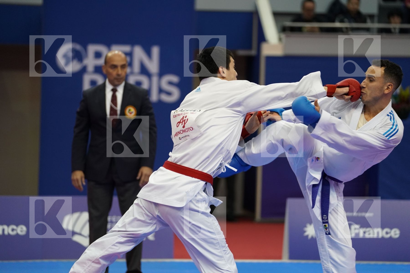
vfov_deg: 9.3
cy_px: 136
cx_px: 205
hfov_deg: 14.0
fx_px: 1674
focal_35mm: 147
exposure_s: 1/1000
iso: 3200
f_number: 2.8
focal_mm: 147
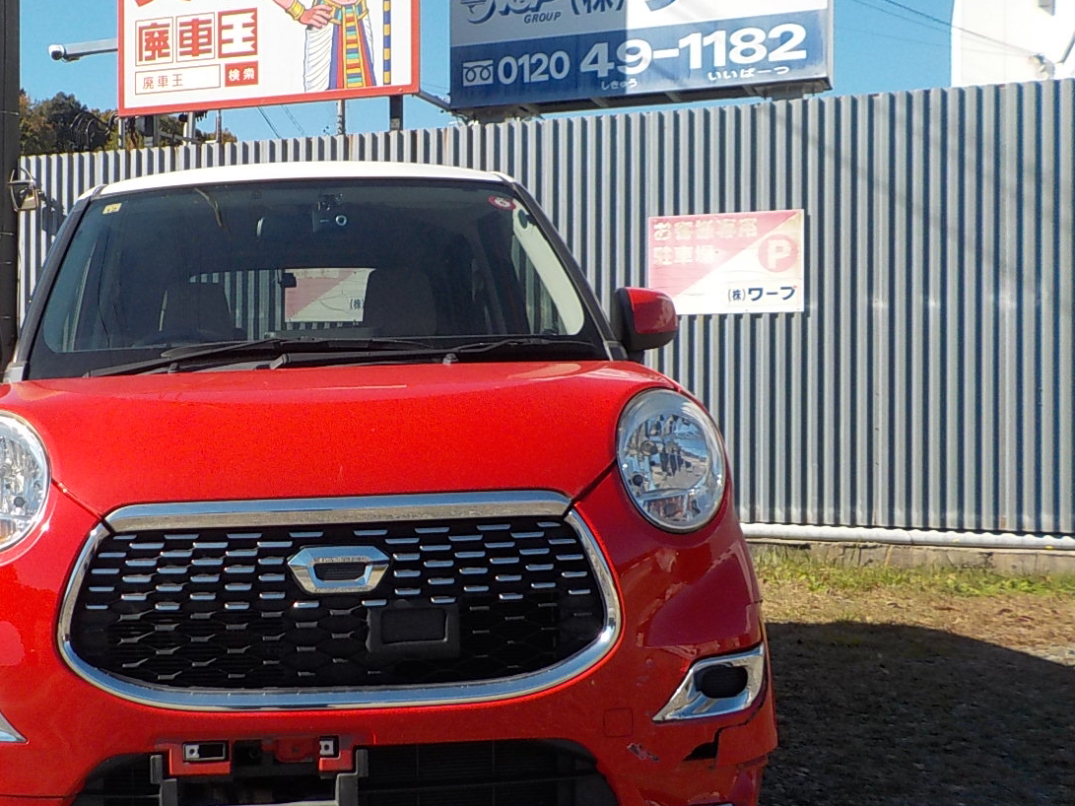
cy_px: 414
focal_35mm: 44
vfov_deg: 32.9
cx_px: 302
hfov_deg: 42.0
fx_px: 1366
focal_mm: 4.1
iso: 125
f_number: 3.3
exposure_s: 1/1250
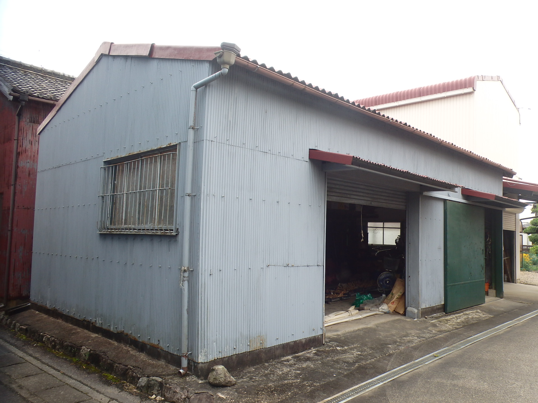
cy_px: 202
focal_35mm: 28
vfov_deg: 49.7
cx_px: 269
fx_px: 435
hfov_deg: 63.4
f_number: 3.9
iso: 125
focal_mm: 5
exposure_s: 1/160
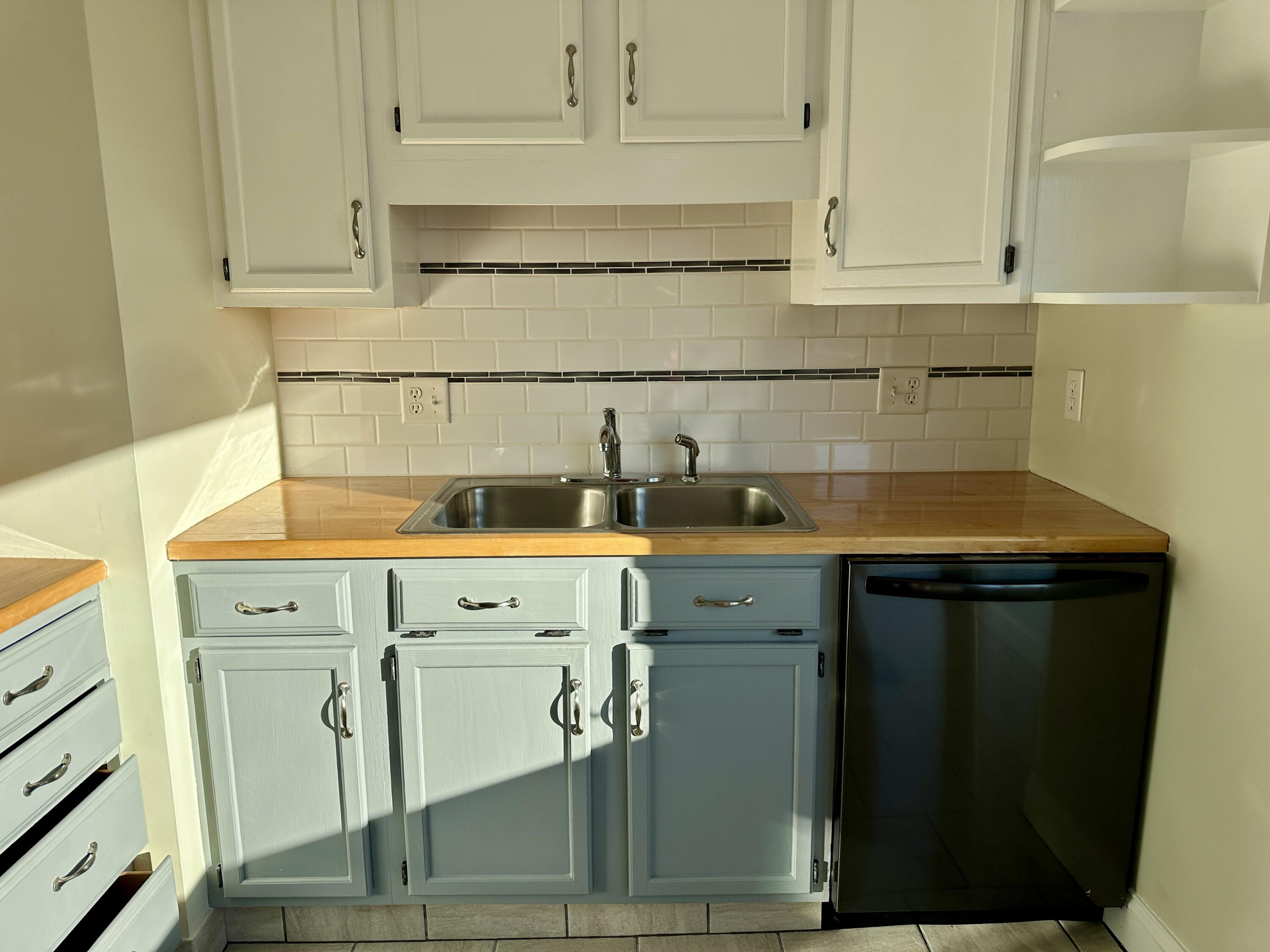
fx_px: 881
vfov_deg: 56.8
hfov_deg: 71.6
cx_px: 635
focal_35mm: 24
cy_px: 476
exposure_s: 1/1473
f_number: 1.78
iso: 80
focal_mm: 6.86
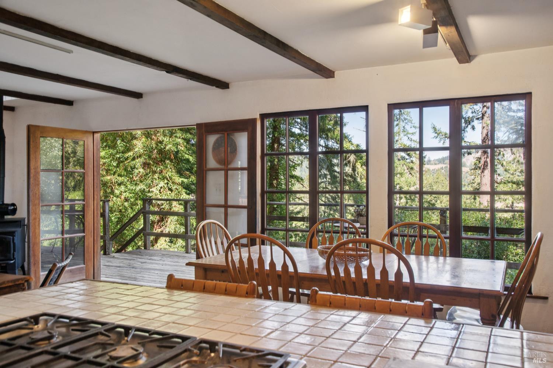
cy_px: 184
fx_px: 476
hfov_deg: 60.3
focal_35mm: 31
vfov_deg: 42.3
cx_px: 276
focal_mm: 31
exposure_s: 1/50
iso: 400
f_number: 8
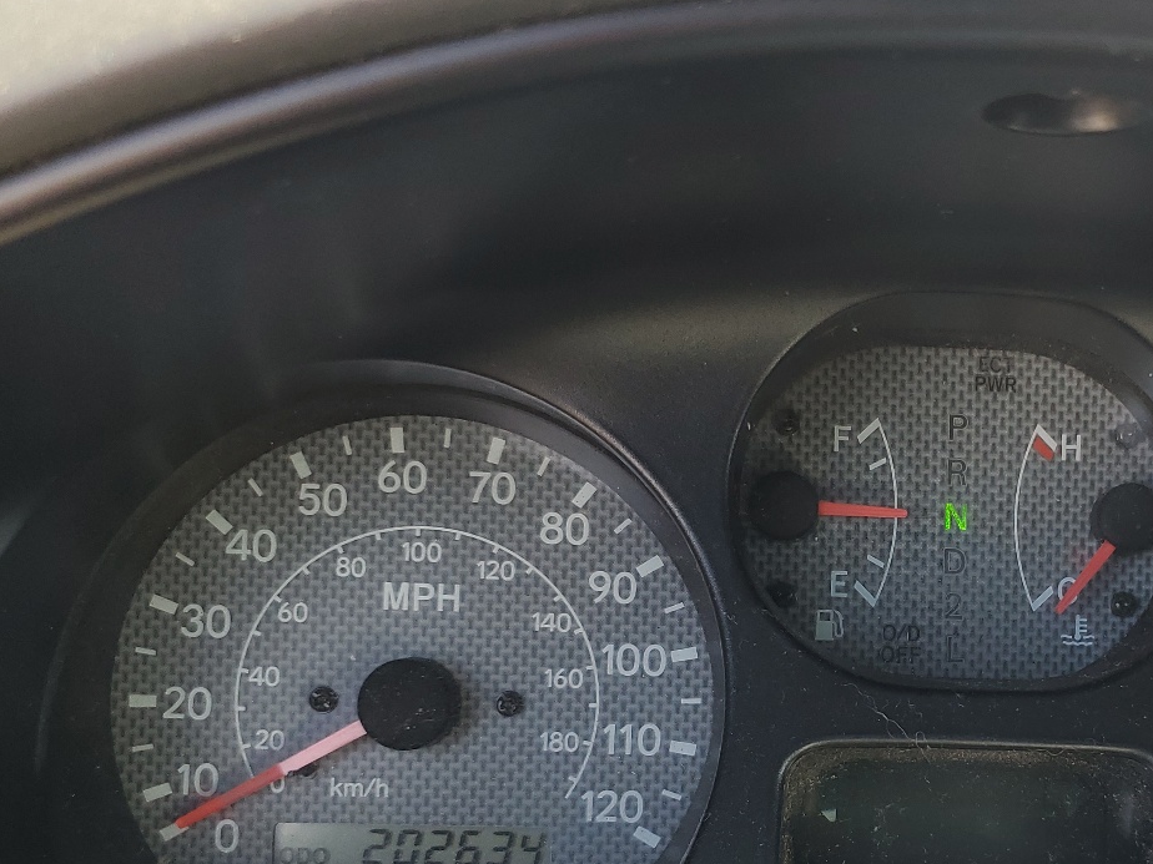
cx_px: 991
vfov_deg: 31.8
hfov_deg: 39.6
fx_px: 1499
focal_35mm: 45
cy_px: 618
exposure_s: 1/175
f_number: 1.5
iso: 50
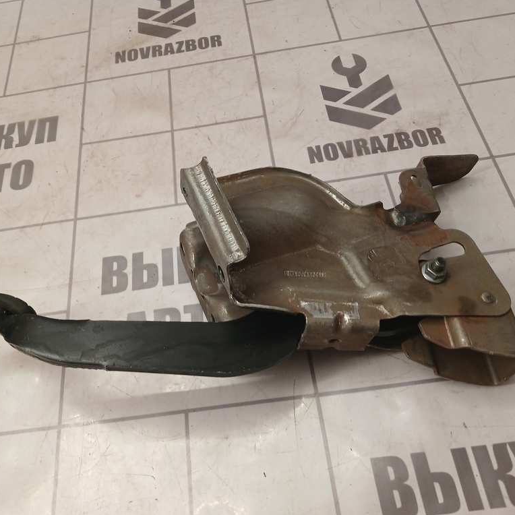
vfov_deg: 51.1
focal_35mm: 32
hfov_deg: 51.0
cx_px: 229
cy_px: 258
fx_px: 539
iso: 125
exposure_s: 1/50
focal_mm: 4
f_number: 1.8
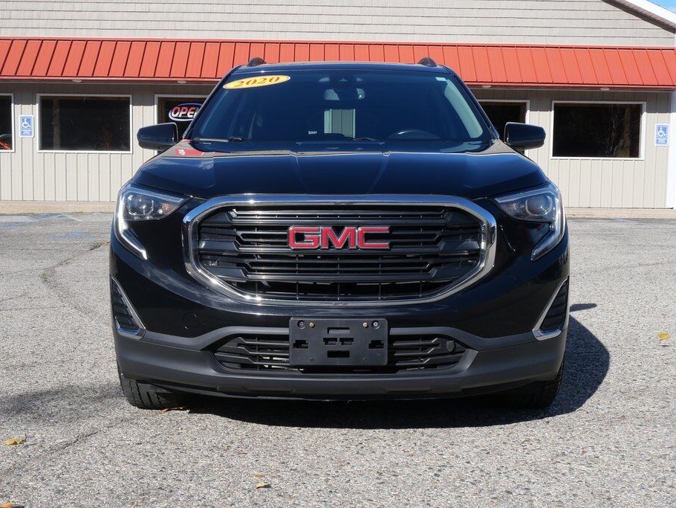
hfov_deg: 42.1
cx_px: 340
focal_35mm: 45
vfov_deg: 32.2
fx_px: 879
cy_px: 263
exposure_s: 1/320
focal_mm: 20
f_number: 9
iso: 200
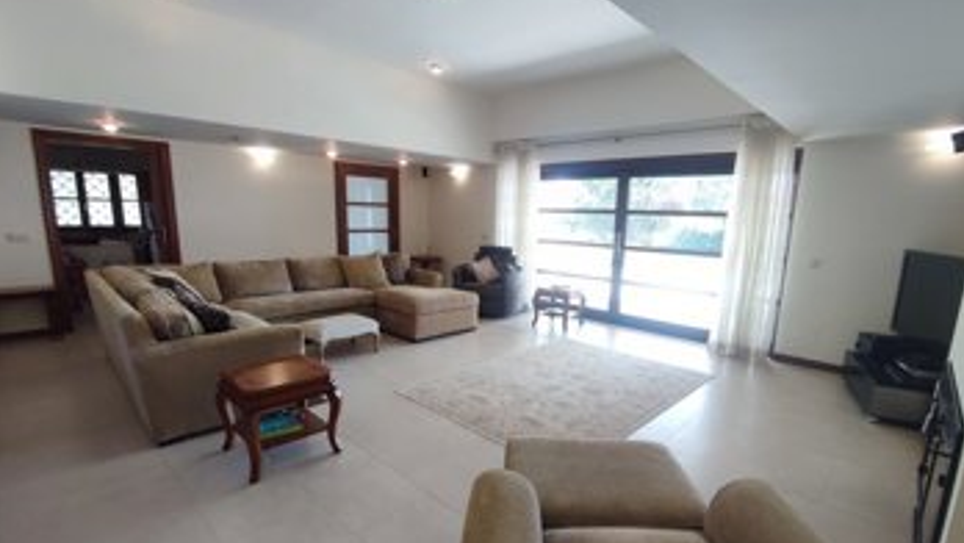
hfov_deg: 92.6
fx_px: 460
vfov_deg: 60.8
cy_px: 310
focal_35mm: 18
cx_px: 492
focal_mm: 1.65
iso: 82
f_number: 2.2
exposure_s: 1/120
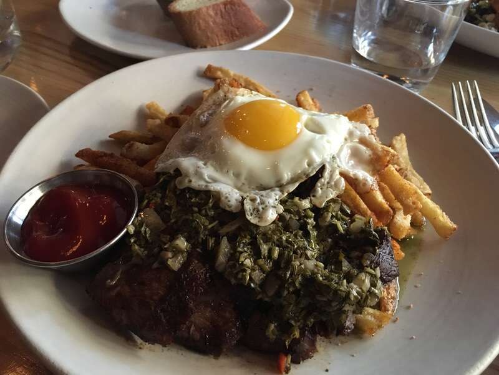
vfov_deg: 48.2
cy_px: 188
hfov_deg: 61.7
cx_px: 250
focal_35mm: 29
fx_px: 418
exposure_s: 1/15
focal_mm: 4.15
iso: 250
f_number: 2.2
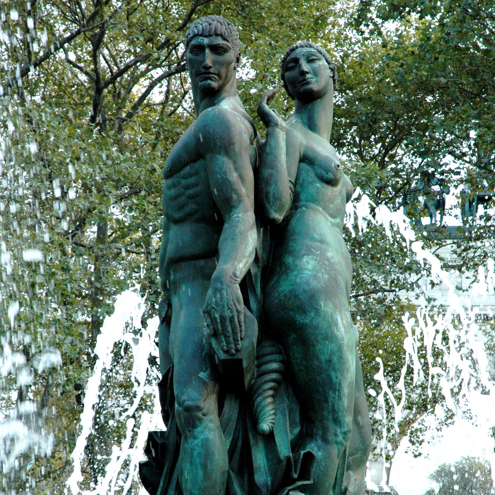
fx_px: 2033
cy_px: 329
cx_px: 246
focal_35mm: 126
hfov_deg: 13.9
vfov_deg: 13.9
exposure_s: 1/250
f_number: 8
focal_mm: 65
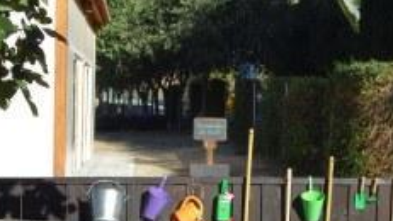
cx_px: 235
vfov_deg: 12.7
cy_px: 255
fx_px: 969
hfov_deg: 22.9
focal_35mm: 93
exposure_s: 1/640
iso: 100
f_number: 3.7
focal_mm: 8
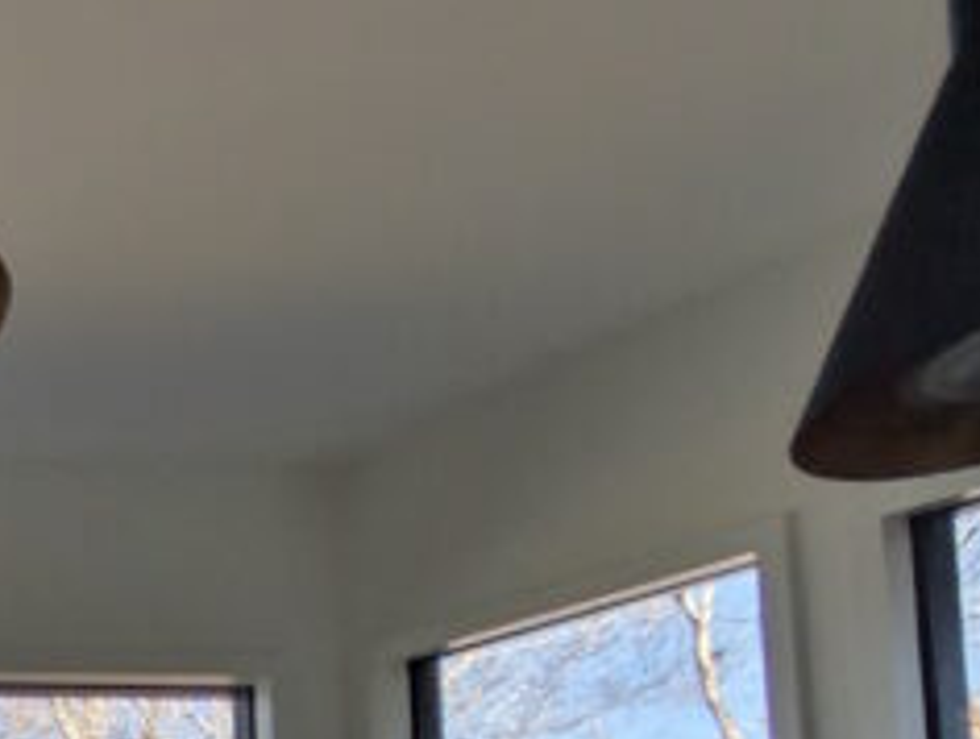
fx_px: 1475
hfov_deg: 21.2
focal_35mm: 52
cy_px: 1389
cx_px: -847
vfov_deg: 19.5
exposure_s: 1/1272
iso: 57
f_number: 1.7
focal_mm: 2.02
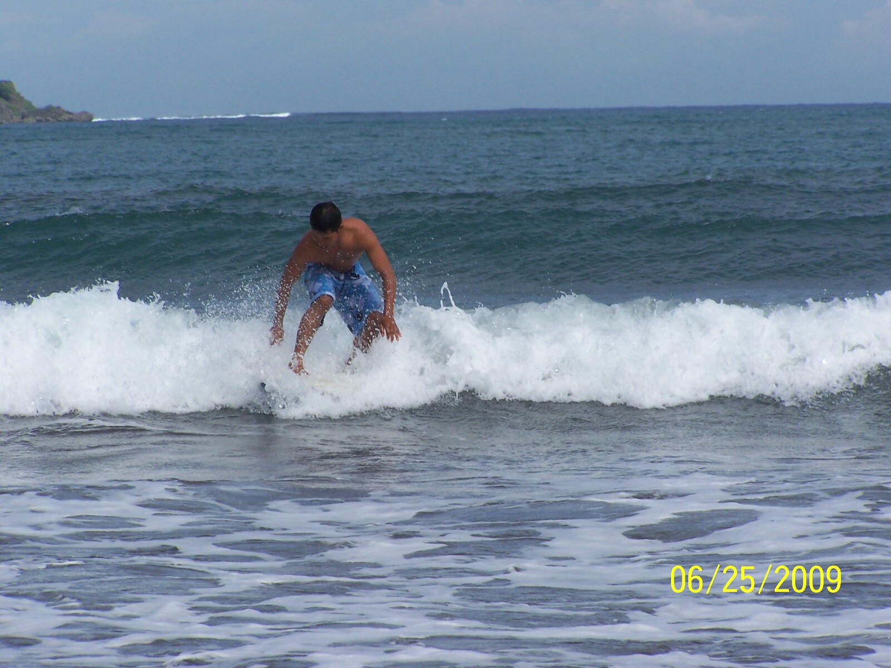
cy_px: 334
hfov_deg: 7.4
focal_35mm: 268
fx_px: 6898
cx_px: 446
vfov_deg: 5.5
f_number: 7.1
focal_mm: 44.4
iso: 80
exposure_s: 1/640
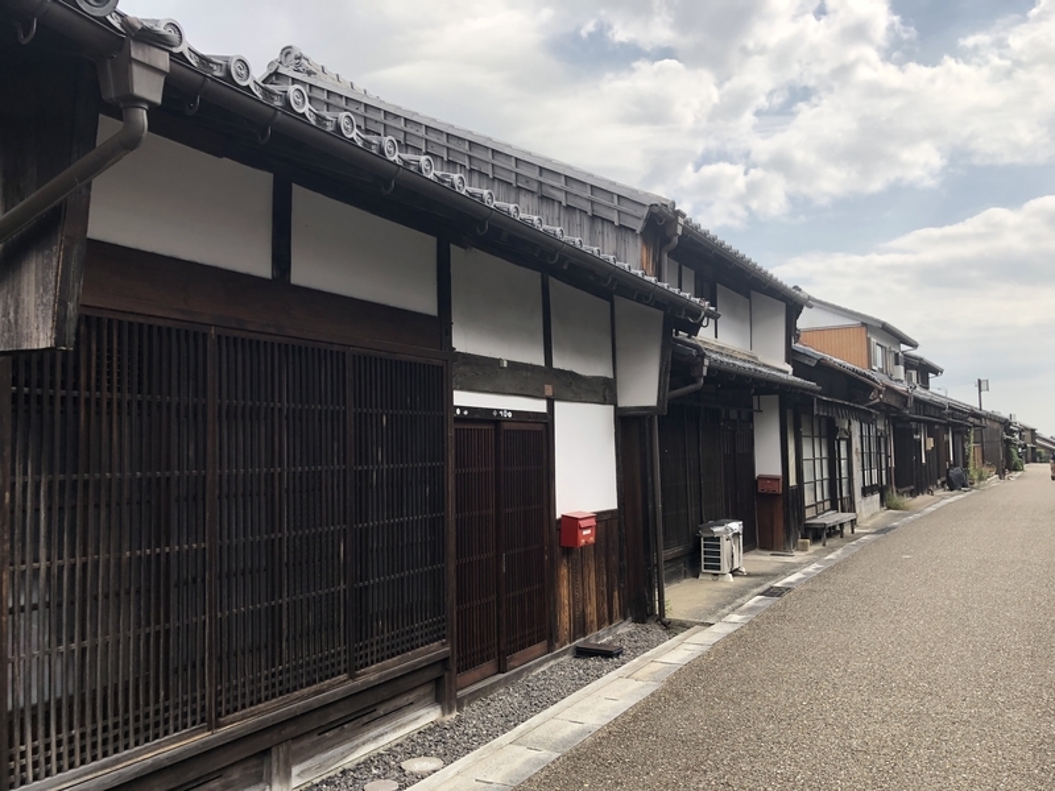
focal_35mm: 28
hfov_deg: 63.4
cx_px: 528
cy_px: 396
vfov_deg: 49.7
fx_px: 853
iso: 20
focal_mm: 4
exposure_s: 1/787
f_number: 1.8
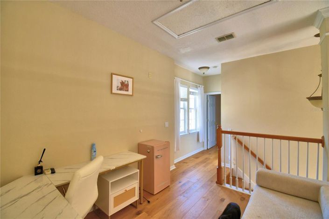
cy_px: 110
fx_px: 137
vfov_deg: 77.2
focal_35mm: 15
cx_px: 164
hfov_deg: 100.4
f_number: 4.5
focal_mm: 10
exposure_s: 1/125
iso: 400
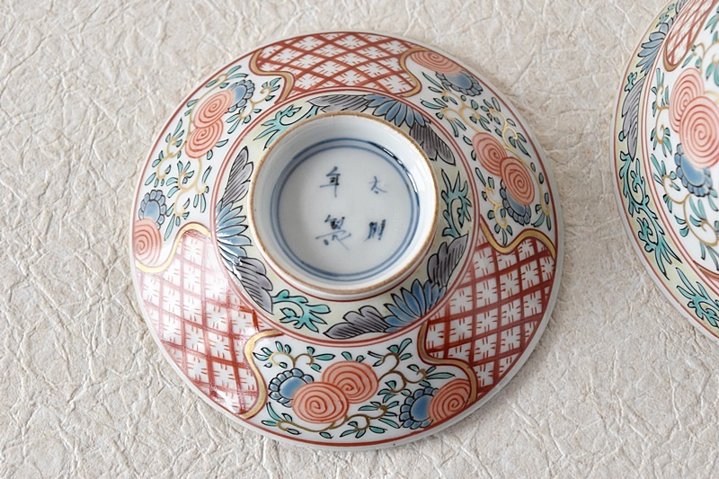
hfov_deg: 24.6
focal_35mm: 82
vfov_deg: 16.5
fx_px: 1647
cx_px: 360
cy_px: 240
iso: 800
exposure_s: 1/8
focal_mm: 55
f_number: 5.6
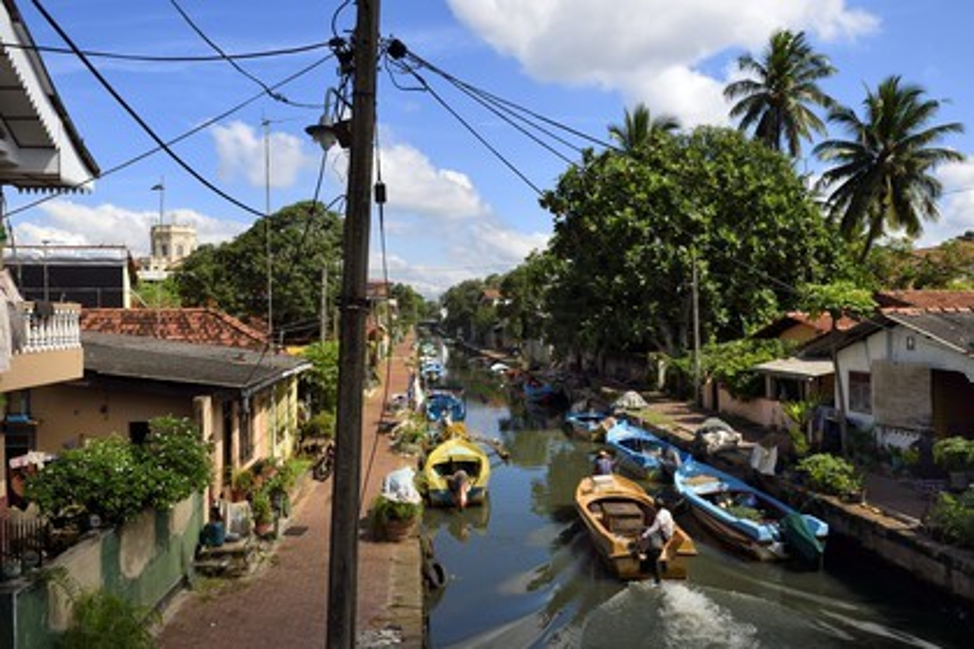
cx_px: 487
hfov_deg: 65.5
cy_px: 324
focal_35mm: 28
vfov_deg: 46.4
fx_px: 757
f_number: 14
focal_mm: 28
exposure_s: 1/250
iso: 200
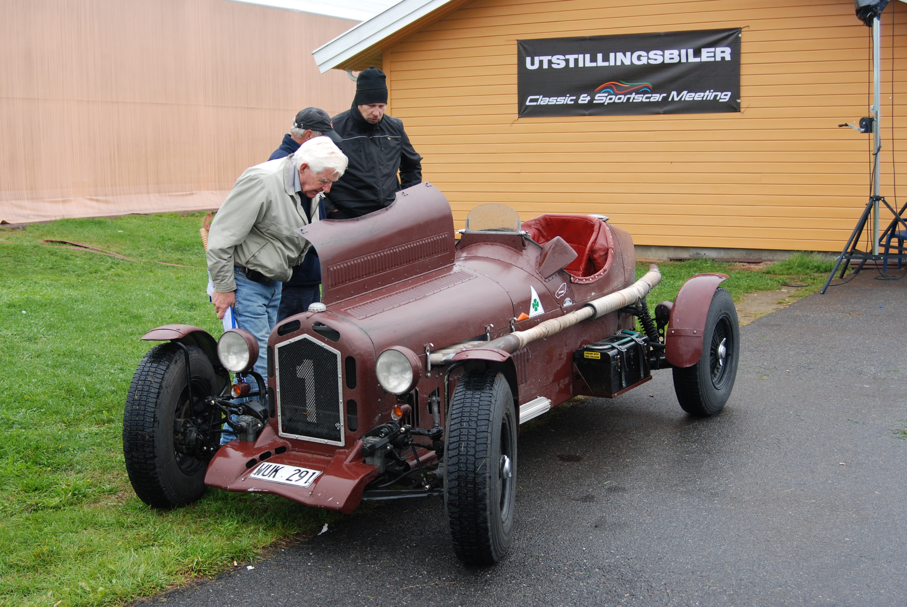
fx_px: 1173
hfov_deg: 42.3
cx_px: 454
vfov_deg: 29.0
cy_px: 304
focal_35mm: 46
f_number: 5
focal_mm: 31
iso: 200
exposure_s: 1/80
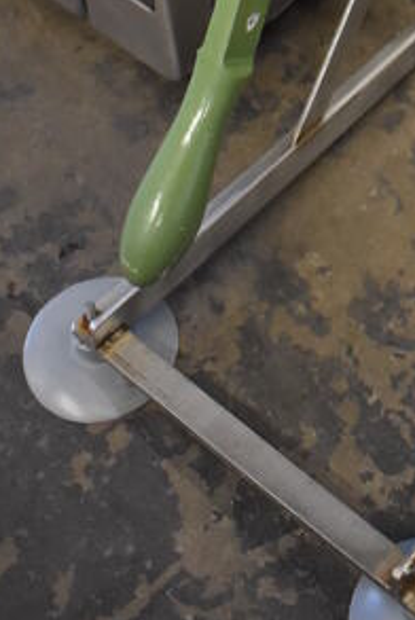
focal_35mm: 84
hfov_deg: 15.9
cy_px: -257
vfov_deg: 21.1
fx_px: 1449
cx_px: 436
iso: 1600
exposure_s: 1/125
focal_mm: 18
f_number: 3.5
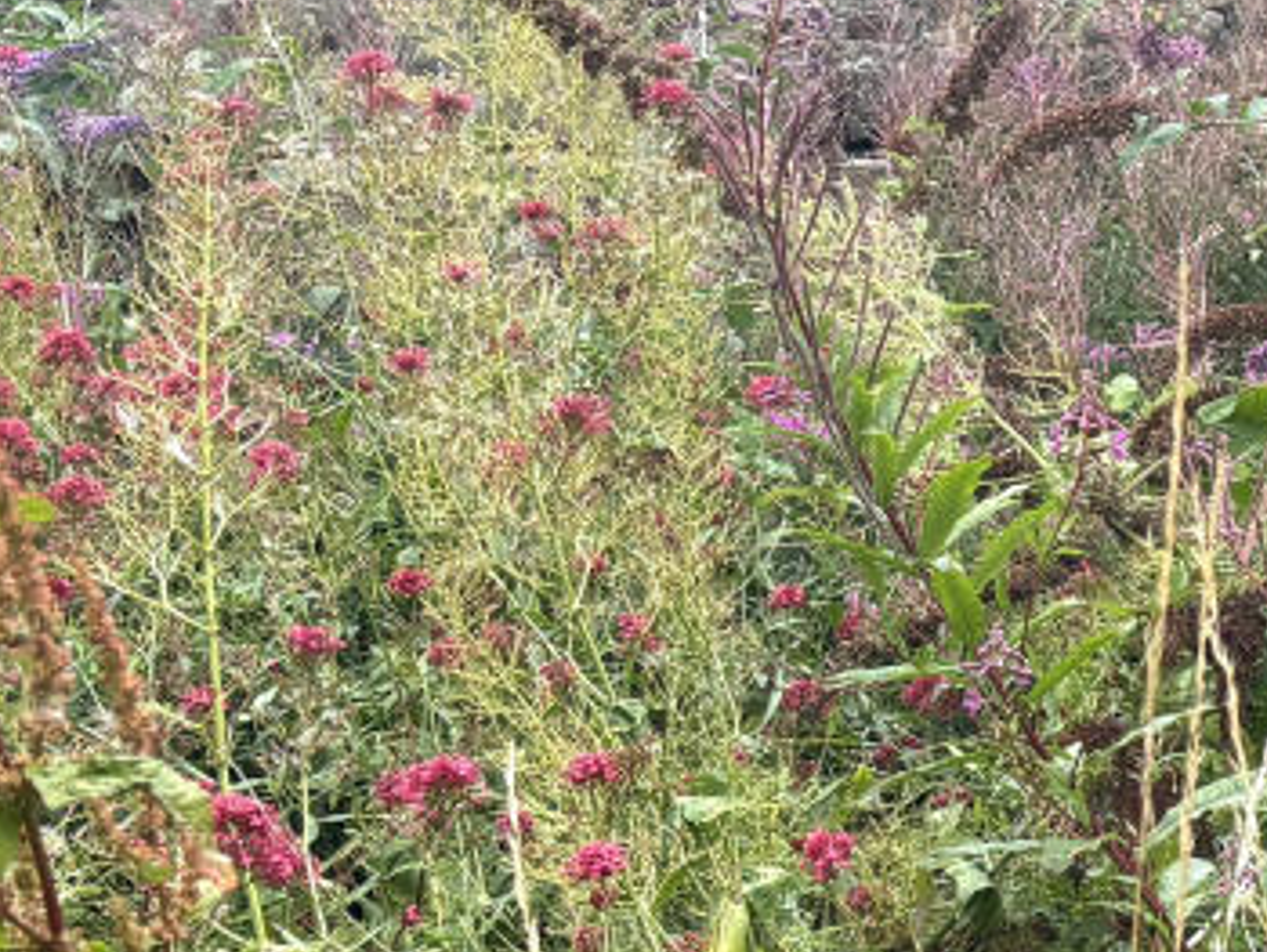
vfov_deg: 19.3
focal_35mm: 76
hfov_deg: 25.0
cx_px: 1090
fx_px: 2784
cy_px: 232
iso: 50
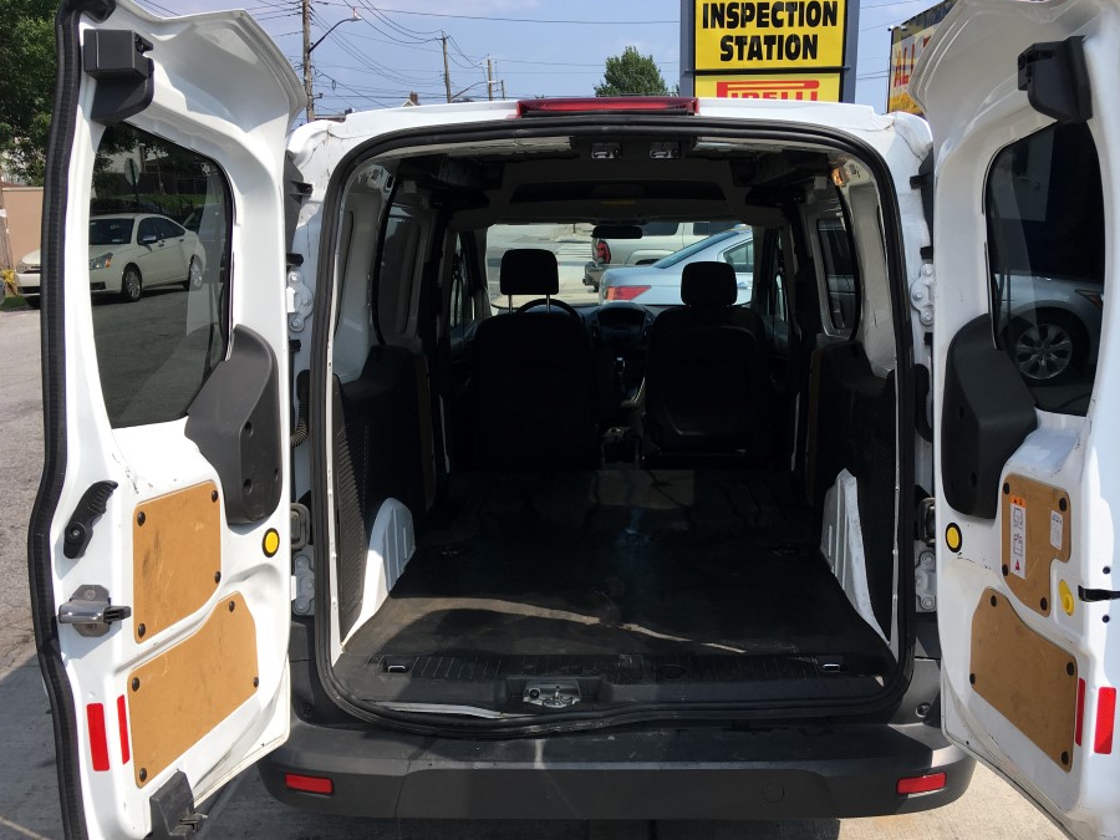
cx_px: 611
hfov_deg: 55.3
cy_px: 462
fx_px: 1068
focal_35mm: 33
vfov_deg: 42.9
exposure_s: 1/1326
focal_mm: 4.15
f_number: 2.2
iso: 25
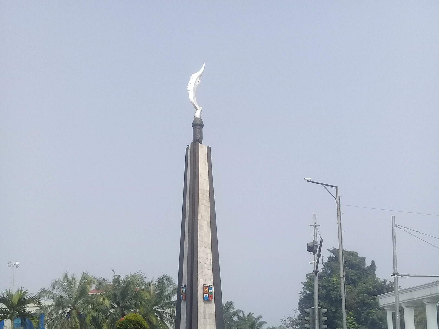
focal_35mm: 42
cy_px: 283
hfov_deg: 44.8
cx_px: 219
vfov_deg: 32.9
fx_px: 533
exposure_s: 1/1121
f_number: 2.2
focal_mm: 3.3
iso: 50
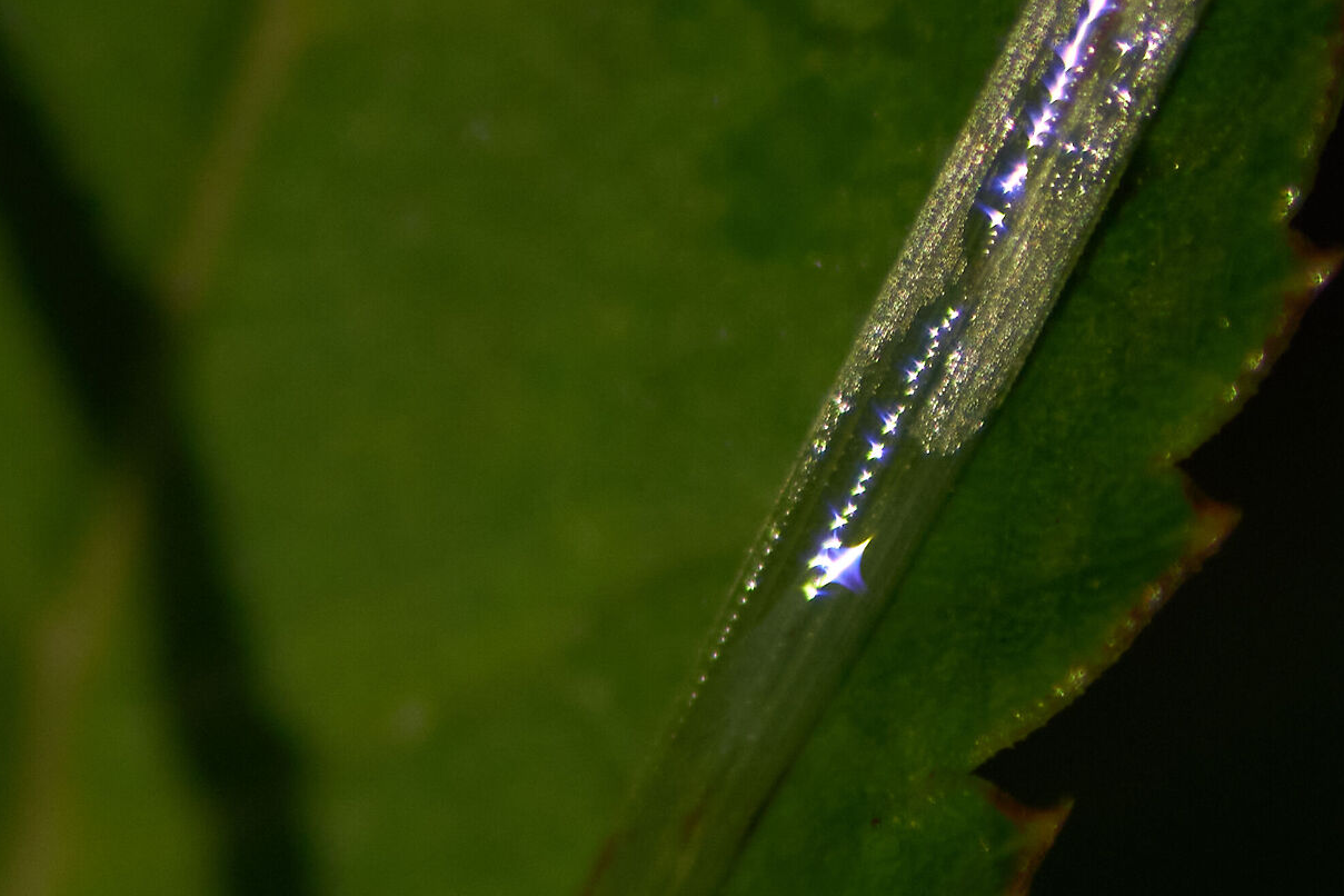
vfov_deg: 0.8
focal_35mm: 1786
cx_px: 760
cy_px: 336
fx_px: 66672
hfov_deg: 1.2
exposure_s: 1/2000
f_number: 11
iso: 1000
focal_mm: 600
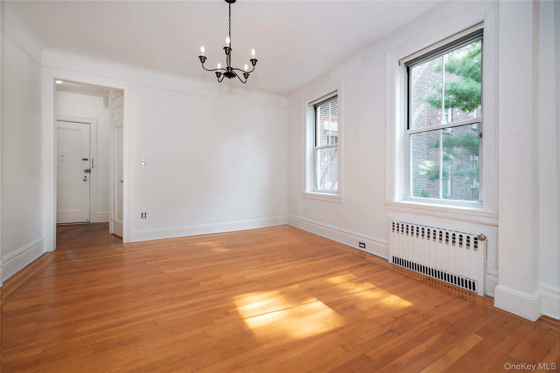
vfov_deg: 77.3
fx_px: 233
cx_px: 280
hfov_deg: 100.4
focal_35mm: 15
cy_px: 186
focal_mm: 15
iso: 320
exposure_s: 1/20
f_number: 8
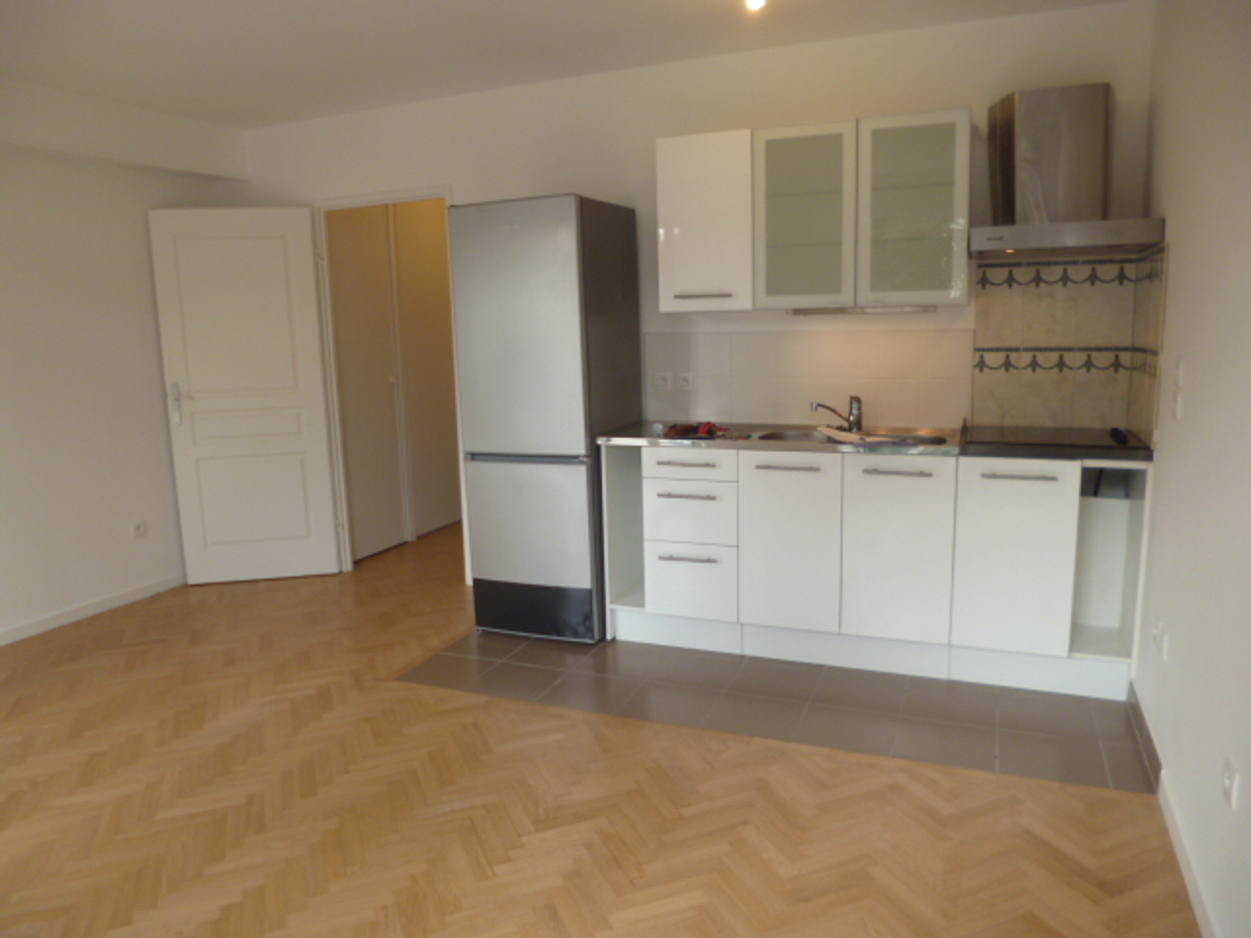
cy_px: 469
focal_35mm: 24
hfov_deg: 71.6
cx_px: 626
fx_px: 867
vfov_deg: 56.8
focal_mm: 4.3
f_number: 2.5
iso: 100
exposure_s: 1/80
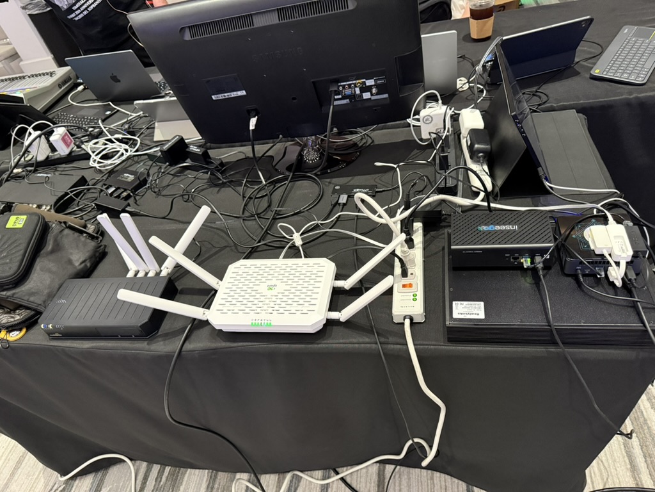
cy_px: 246
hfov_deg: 71.6
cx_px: 328
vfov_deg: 56.8
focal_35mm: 24
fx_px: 454
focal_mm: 6.76
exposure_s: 1/60
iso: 800
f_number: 1.78
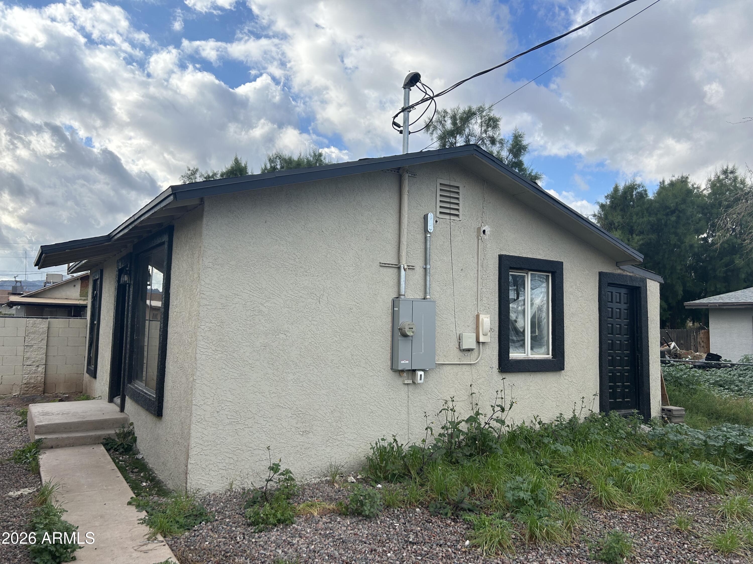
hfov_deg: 67.3
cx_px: 376
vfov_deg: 53.1
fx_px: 566
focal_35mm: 26
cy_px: 282
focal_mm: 5.7
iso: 50
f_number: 1.5
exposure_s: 1/3257
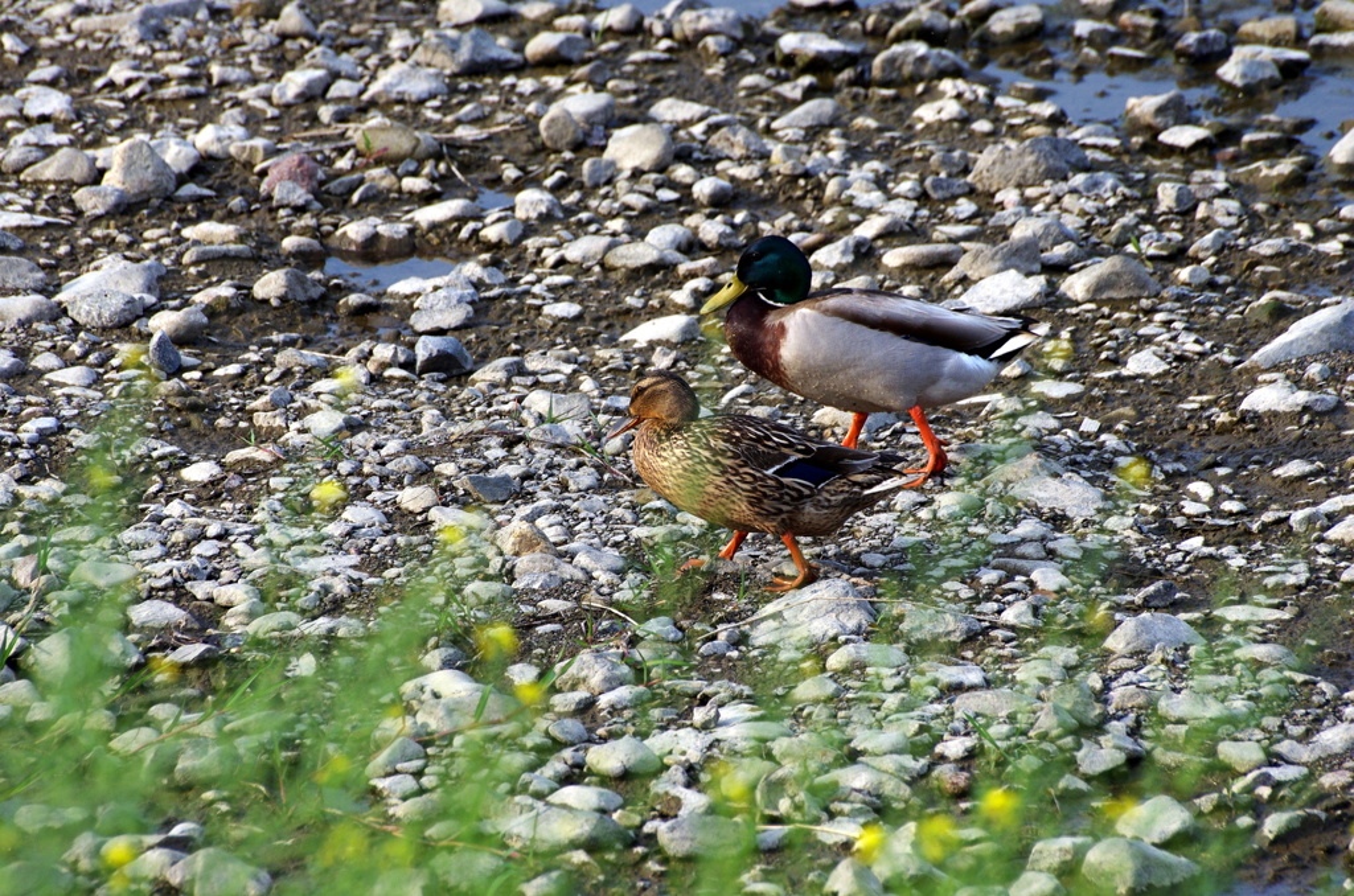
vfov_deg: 3.0
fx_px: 16888
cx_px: 677
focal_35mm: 450
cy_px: 448
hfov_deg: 4.6
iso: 320
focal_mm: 300
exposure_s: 1/500
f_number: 6.3
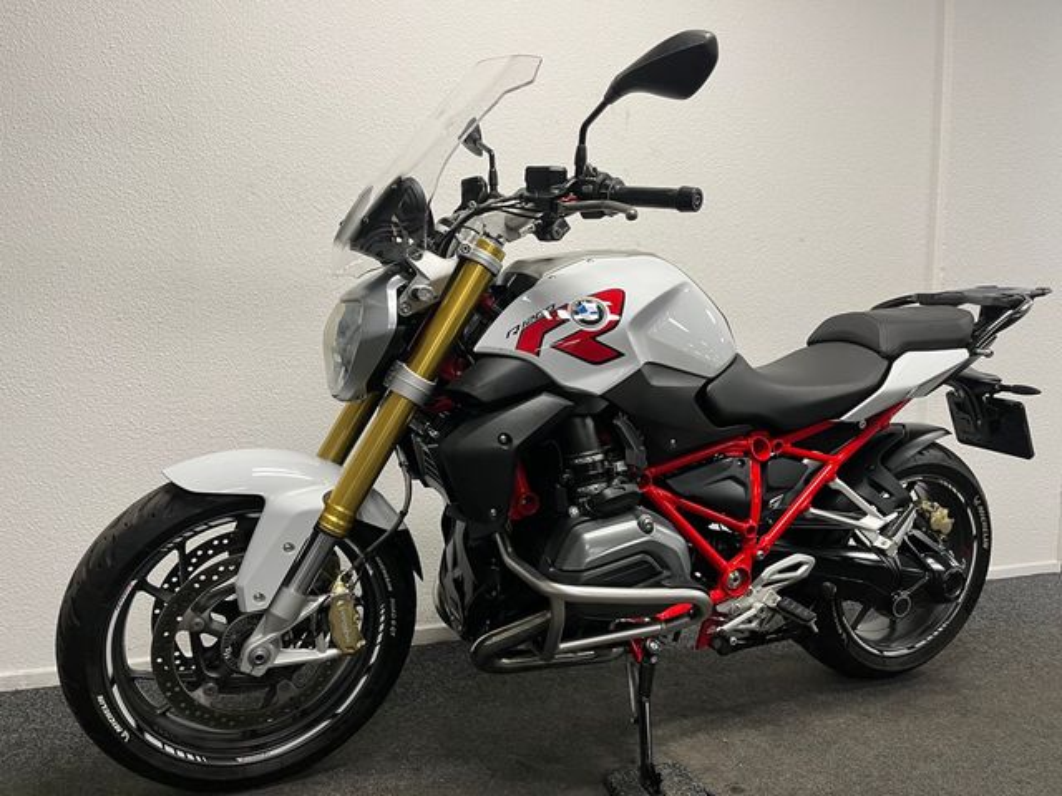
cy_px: 398
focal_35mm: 26
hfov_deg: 67.3
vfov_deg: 53.1
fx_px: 798
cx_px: 531
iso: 64
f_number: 1.6
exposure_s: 1/50
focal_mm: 5.1
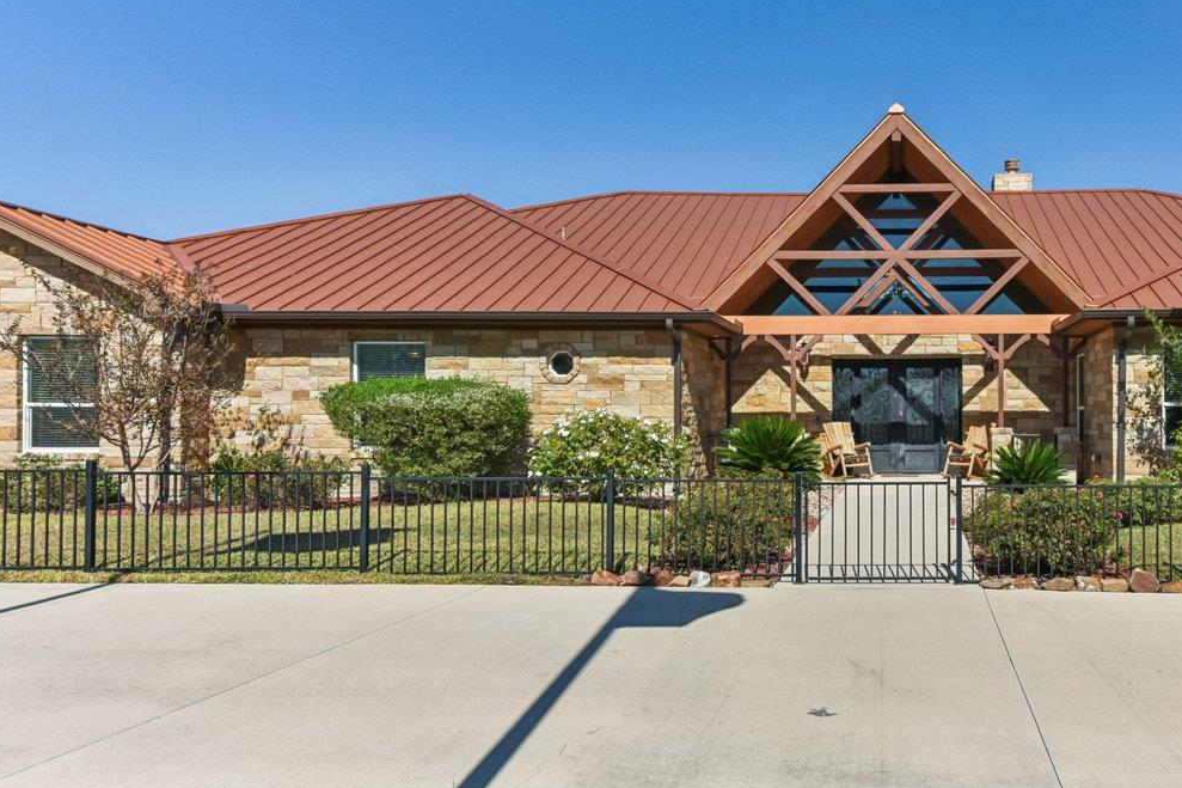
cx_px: 874
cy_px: 404
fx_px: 952
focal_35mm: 29
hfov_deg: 60.5
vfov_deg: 44.9
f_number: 8
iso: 400
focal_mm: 14
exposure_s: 1/2500
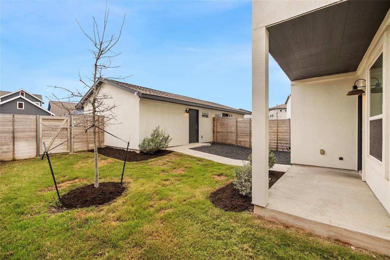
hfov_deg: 100.4
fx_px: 162
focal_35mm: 15
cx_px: 195
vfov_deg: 77.3
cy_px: 130
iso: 100
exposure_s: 1/100
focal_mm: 10
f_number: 5.6
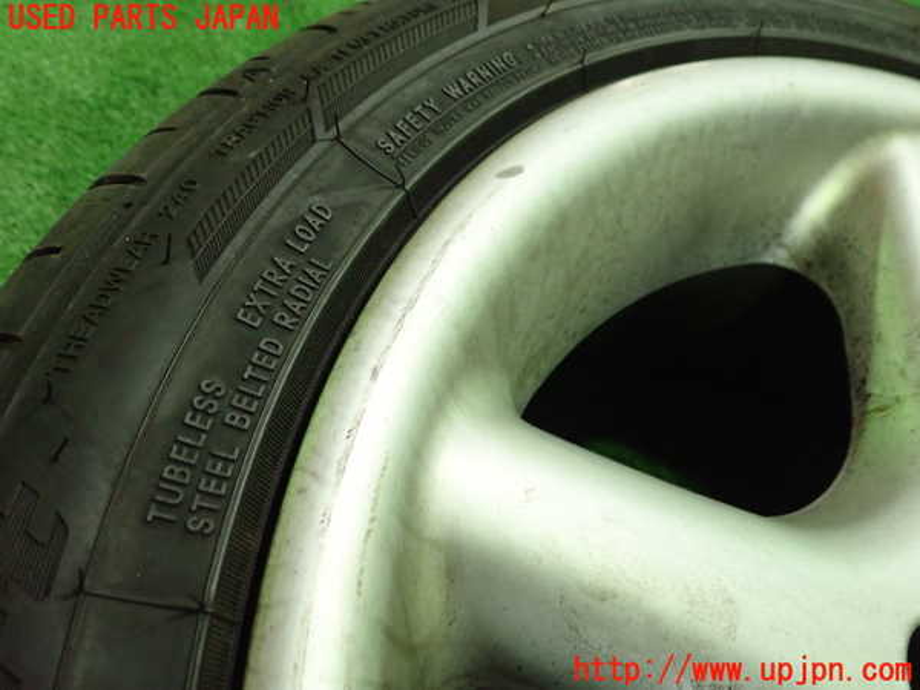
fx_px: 797
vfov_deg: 46.8
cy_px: 345
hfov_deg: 60.0
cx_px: 460
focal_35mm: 30
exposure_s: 1/125
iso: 800
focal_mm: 5.5
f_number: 2.3
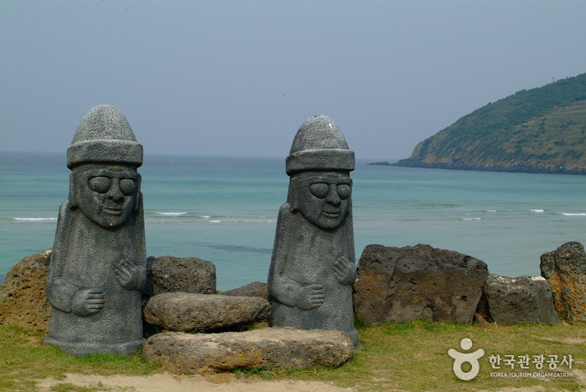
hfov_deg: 29.6
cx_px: 293
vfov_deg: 20.1
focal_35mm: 68
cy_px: 196
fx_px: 1108
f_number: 9.5
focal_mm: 45
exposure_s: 1/350
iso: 200
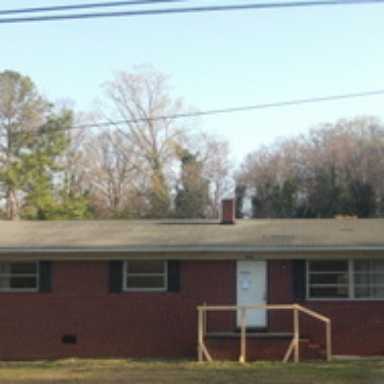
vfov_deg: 24.5
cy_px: 253
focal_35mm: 70
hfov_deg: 24.5
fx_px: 879
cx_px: 270
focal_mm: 7.6
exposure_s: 1/200
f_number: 3.1
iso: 50
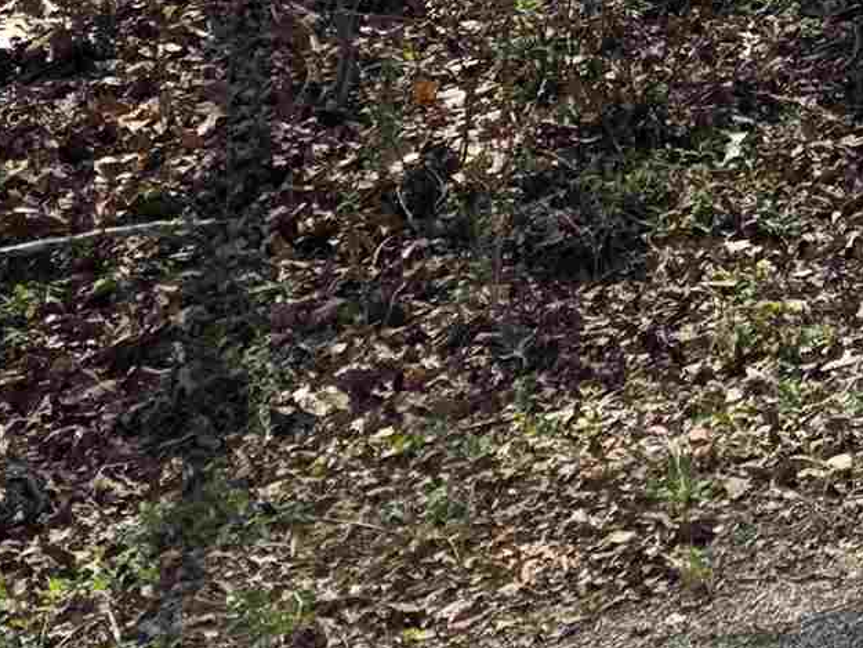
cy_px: -493
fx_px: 2818
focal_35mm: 113
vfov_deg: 12.1
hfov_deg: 14.9
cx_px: 1596
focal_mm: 6.3
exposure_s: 1/2790
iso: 80
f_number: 1.7
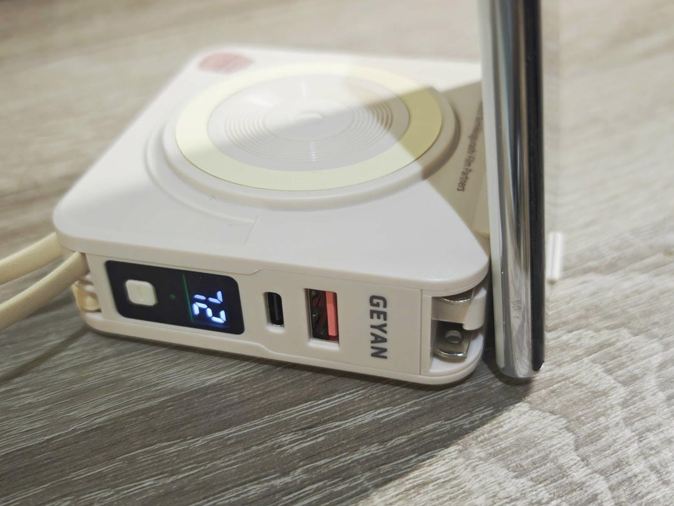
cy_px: 234
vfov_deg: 36.8
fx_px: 759
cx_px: 336
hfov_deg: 47.9
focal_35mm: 39
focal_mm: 8.72
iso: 407
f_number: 2
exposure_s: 1/60
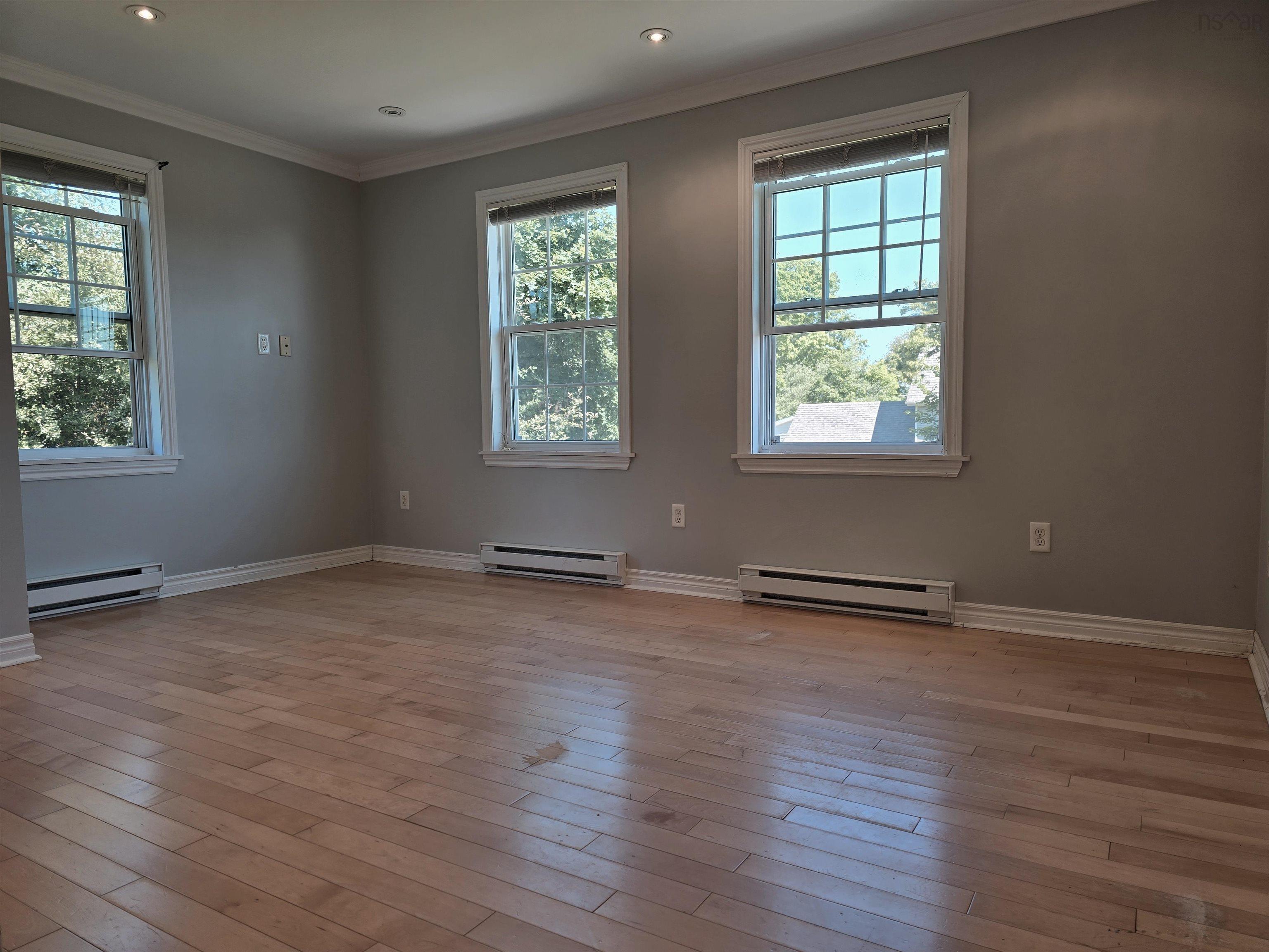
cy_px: 476
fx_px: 843
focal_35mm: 23
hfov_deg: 73.9
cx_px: 634
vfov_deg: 58.9
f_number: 1.7
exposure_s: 1/120
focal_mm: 6.3
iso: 20
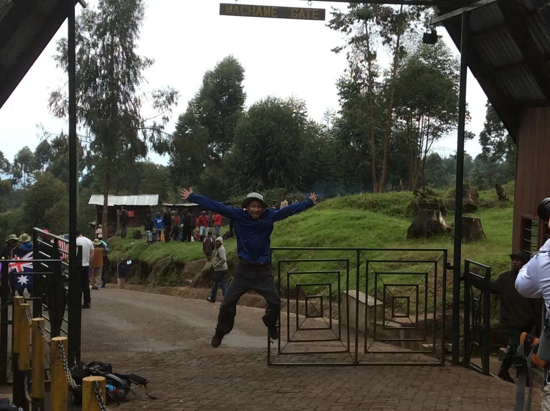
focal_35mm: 64
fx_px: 1015
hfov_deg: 30.3
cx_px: 272
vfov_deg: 22.9
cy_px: 196
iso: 32
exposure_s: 1/529
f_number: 2.4
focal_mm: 3.3
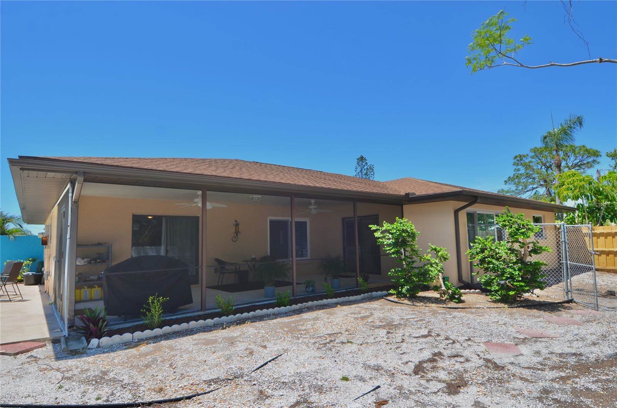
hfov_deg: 90.1
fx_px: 308
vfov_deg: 67.1
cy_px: 204
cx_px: 308
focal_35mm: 18
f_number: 8
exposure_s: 1/250
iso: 100
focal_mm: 12
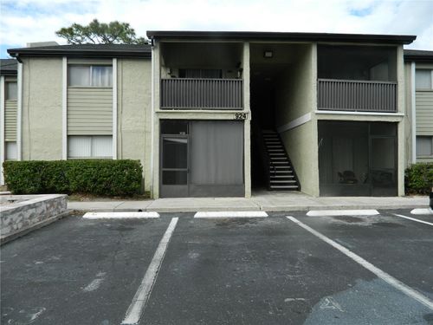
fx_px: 313
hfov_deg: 69.4
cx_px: 216
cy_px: 162
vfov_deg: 54.9
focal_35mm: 25
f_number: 3.1
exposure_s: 1/800
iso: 80
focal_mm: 4.5
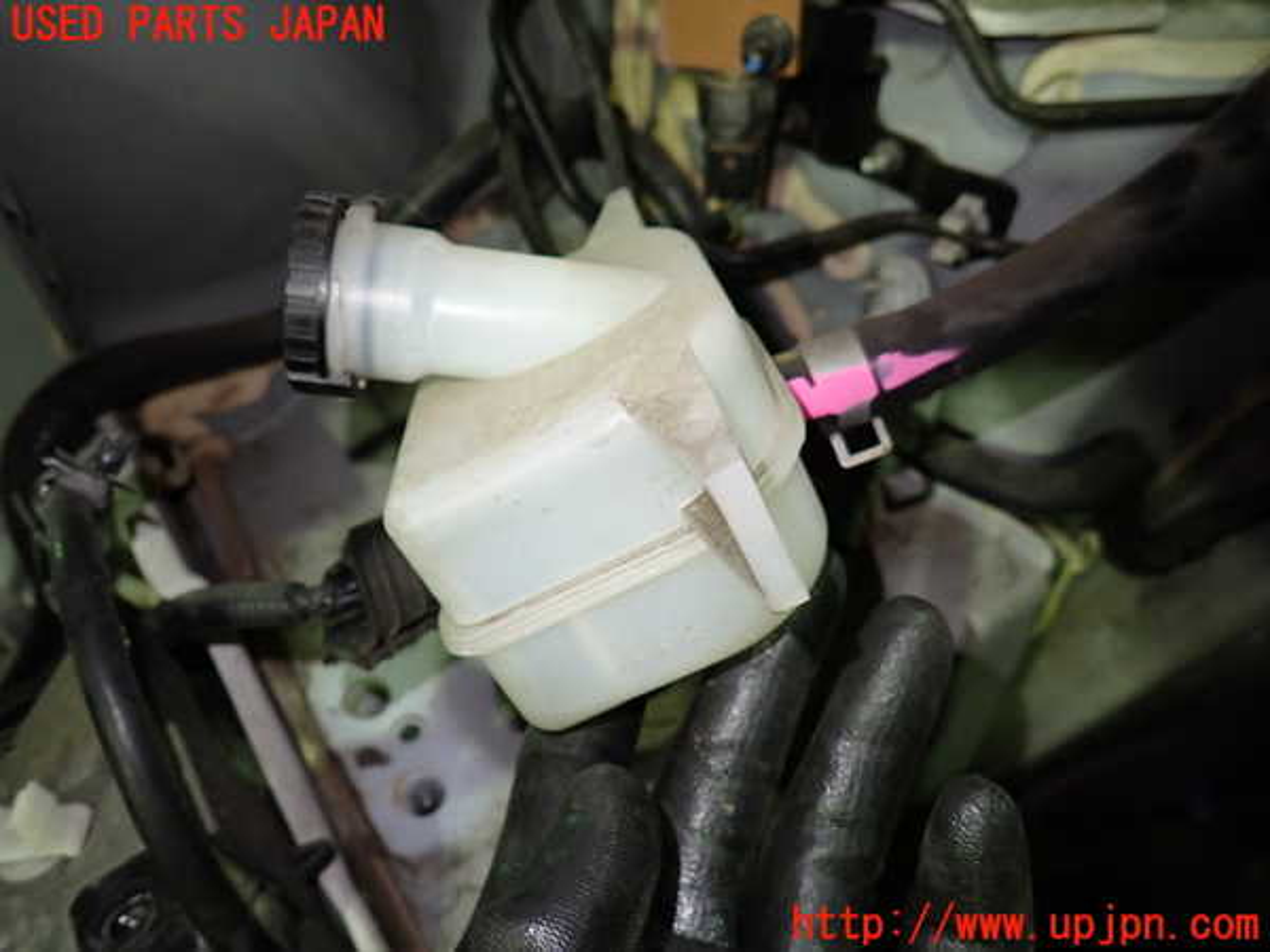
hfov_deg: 69.4
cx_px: 635
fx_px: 917
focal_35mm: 25
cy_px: 476
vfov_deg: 54.9
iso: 200
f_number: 2
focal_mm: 4.5
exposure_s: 1/30
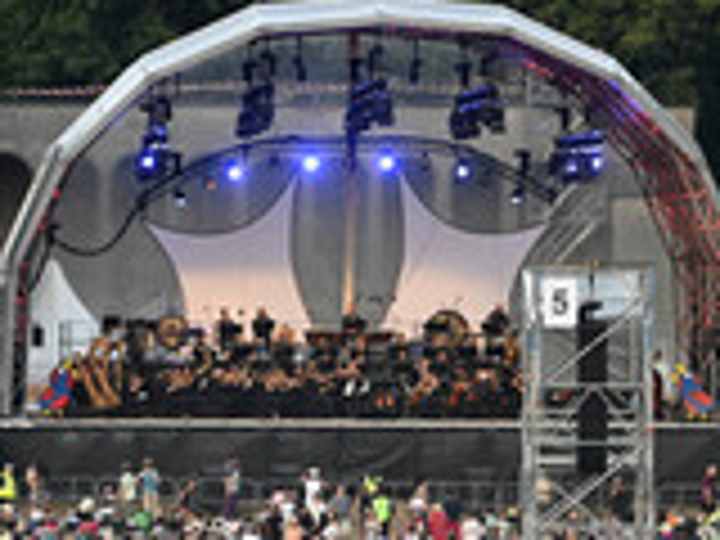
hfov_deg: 4.1
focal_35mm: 487
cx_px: 308
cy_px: 540
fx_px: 10129
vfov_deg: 3.1
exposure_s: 1/250
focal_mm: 180
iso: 400
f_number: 2.8
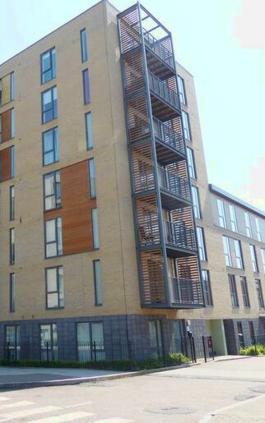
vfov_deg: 54.0
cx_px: 51
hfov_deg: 34.2
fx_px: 416
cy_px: 211
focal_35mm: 36
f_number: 4
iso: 100
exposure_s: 1/500
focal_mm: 4.5
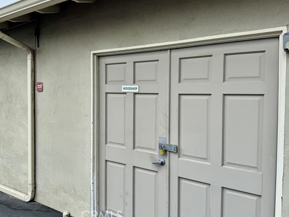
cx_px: 147
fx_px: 225
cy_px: 101
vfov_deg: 51.3
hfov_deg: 65.3
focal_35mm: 27
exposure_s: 1/1193
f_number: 1.78
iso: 80
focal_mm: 6.76
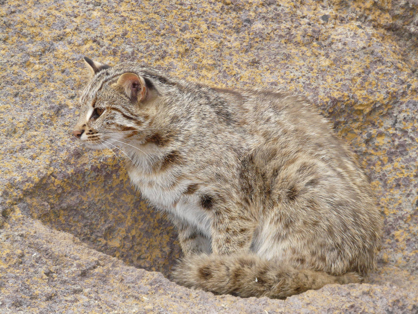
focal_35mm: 239
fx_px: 2886
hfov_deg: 8.3
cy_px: 157
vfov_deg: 6.2
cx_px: 209
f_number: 4
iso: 160
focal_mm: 39.3
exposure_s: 1/200
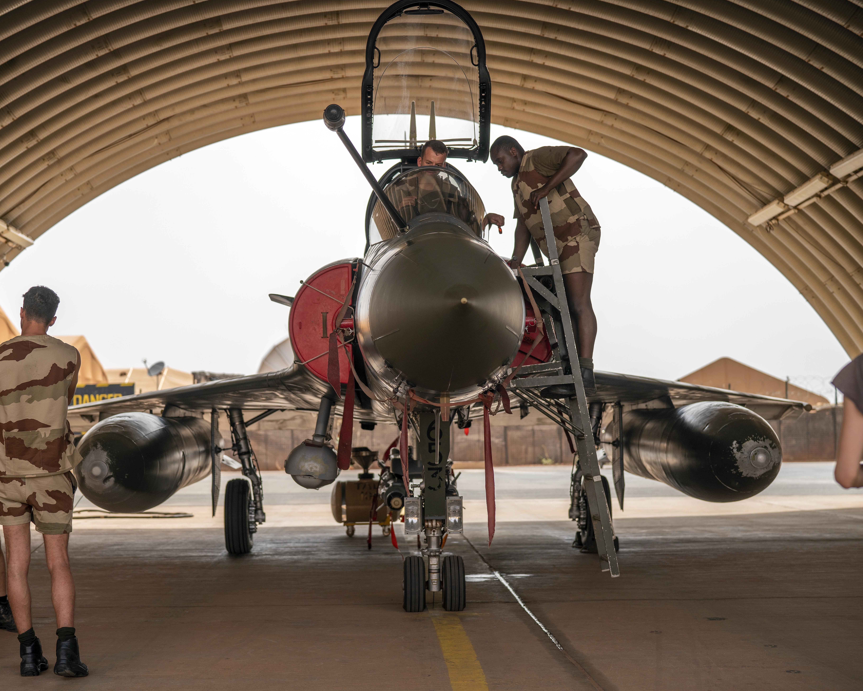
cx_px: 360
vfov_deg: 26.7
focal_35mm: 57
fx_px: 1456
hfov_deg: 32.9
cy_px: 343
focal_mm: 50
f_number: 2.5
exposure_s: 1/1600
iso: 100
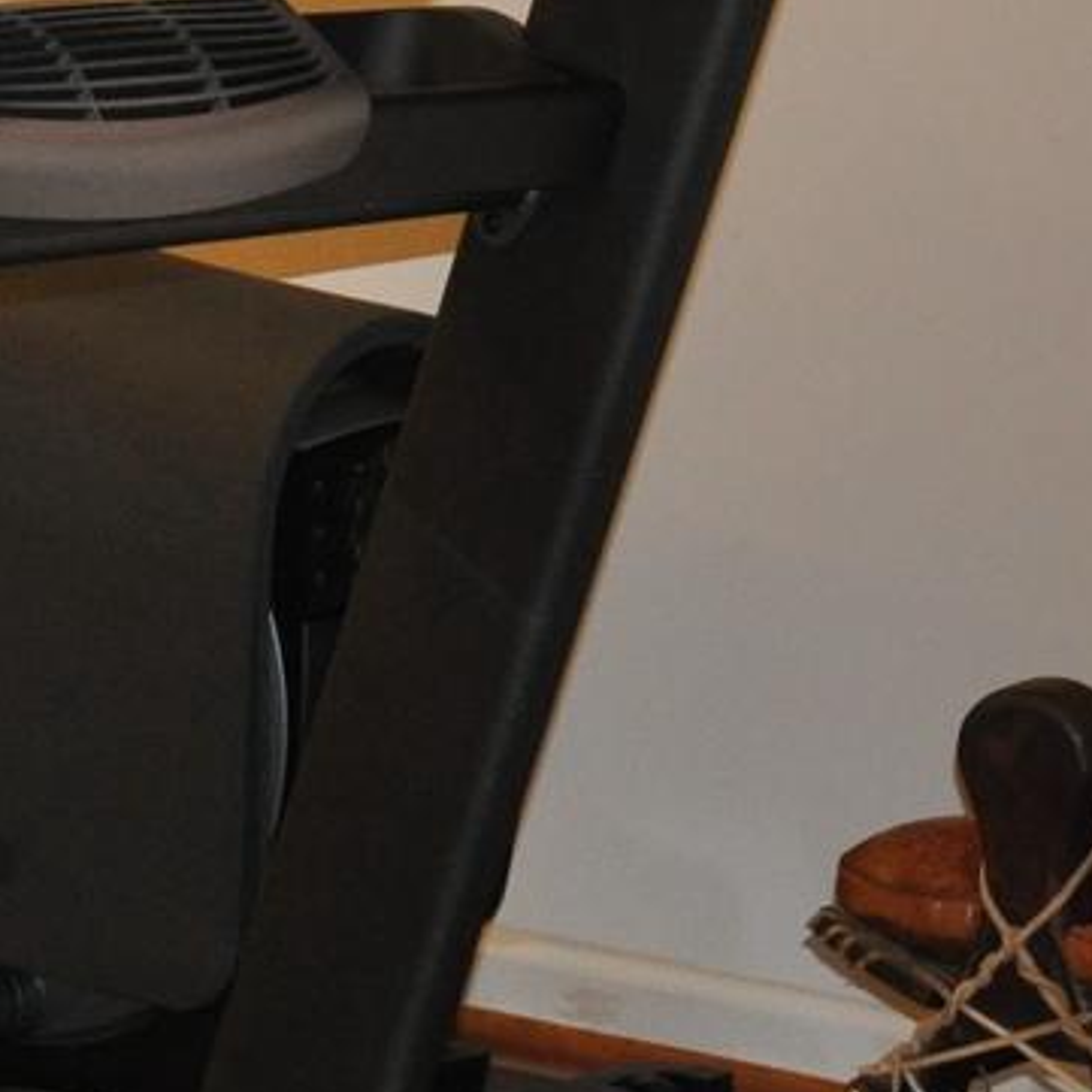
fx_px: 6710
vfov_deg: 9.2
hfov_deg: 9.1
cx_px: -342
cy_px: -124
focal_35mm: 188
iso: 800
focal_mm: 26
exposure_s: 1/60
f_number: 4
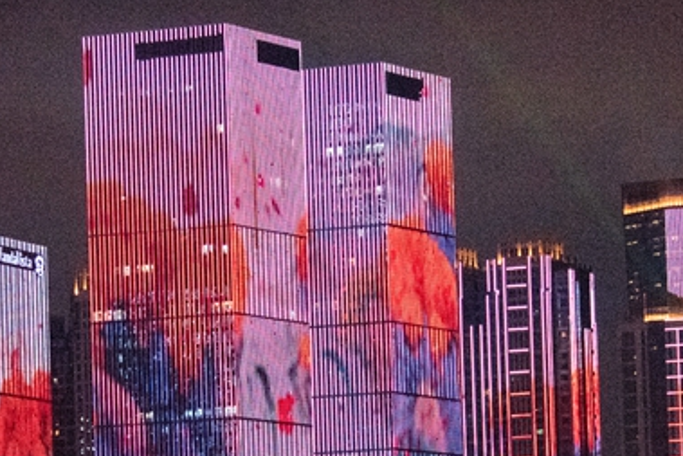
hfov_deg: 7.2
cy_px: 361
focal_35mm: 285
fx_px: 5409
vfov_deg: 4.8
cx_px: 290
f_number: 4.5
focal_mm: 100
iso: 10000
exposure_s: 1/320
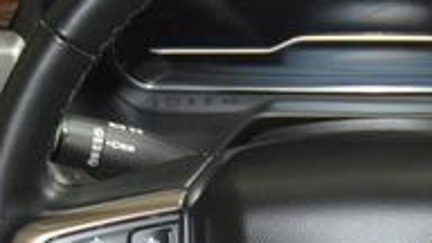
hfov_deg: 15.0
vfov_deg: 8.5
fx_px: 1624
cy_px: 249
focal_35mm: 142
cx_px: 378
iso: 2800
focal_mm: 27
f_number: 3.8
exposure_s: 1/15
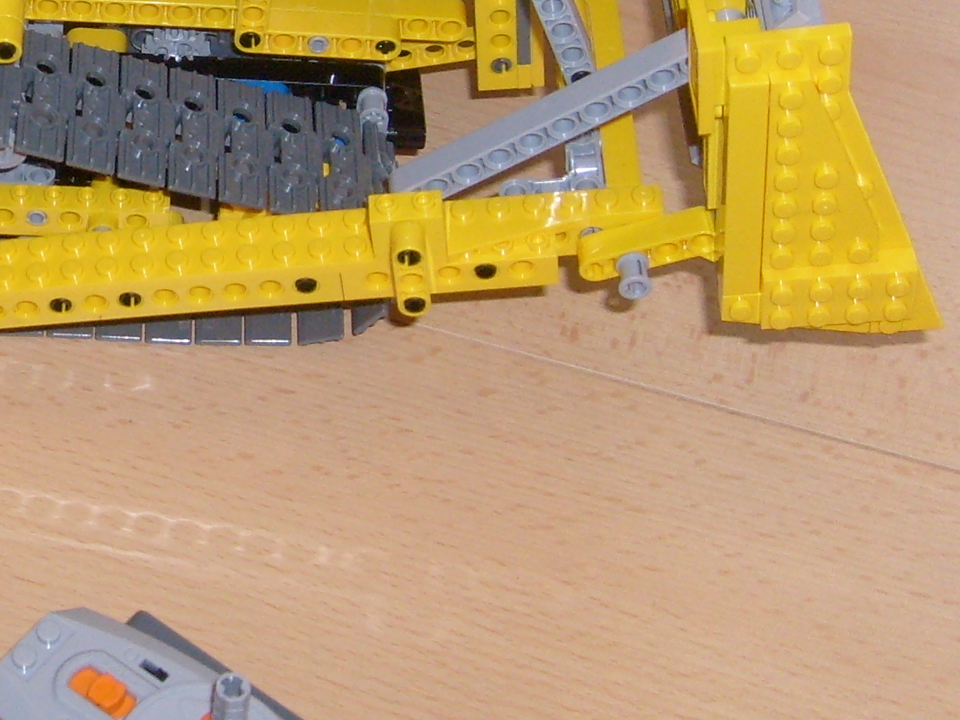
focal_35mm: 87
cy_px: 121
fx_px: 2413
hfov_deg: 21.6
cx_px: -31
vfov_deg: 16.8
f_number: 2.8
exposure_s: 1/45
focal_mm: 5.8
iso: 100
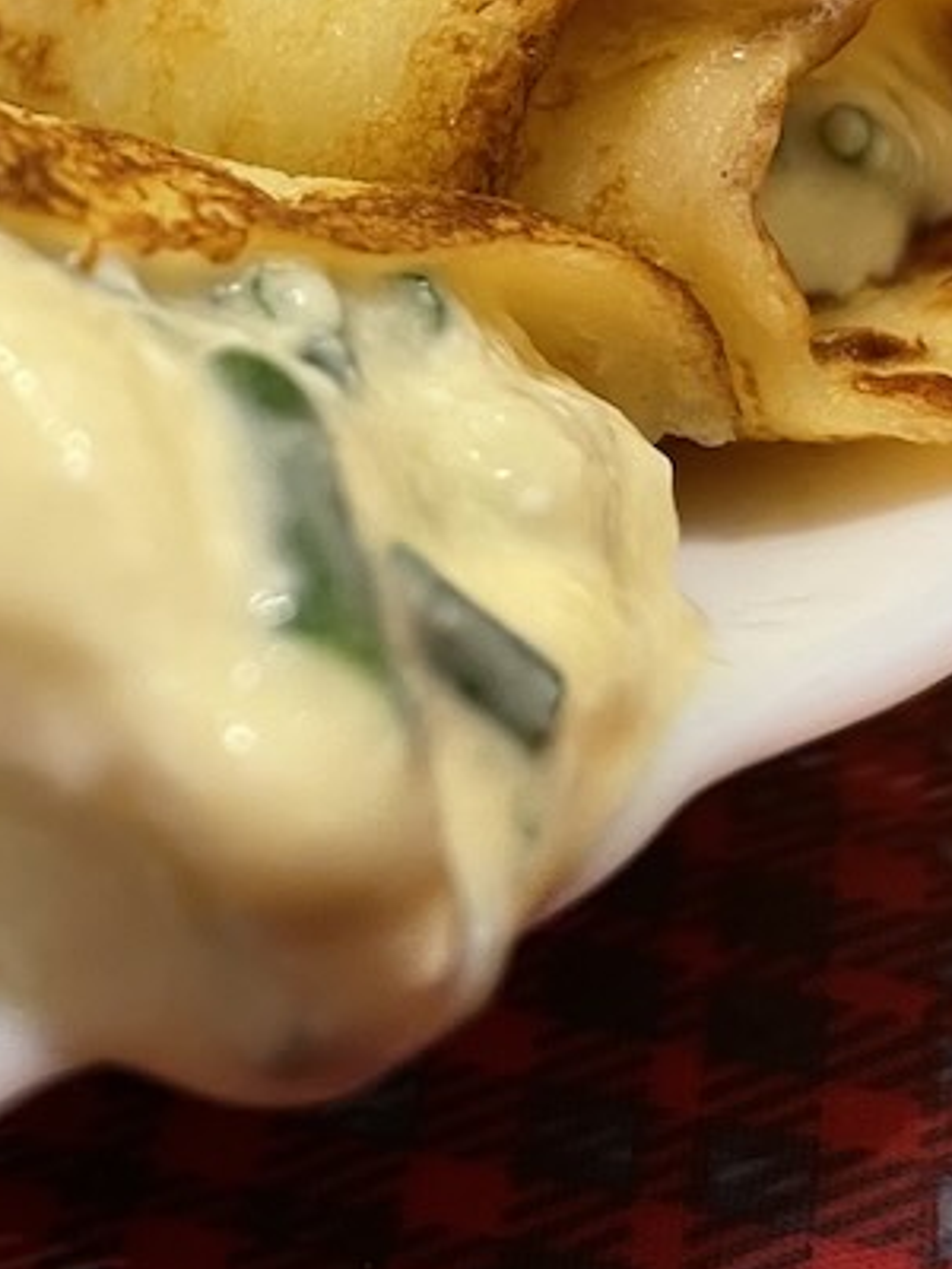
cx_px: -105
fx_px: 2860
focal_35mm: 78
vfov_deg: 24.1
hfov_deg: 18.2
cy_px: 41
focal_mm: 4.2
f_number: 1.6
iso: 250
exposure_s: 1/50
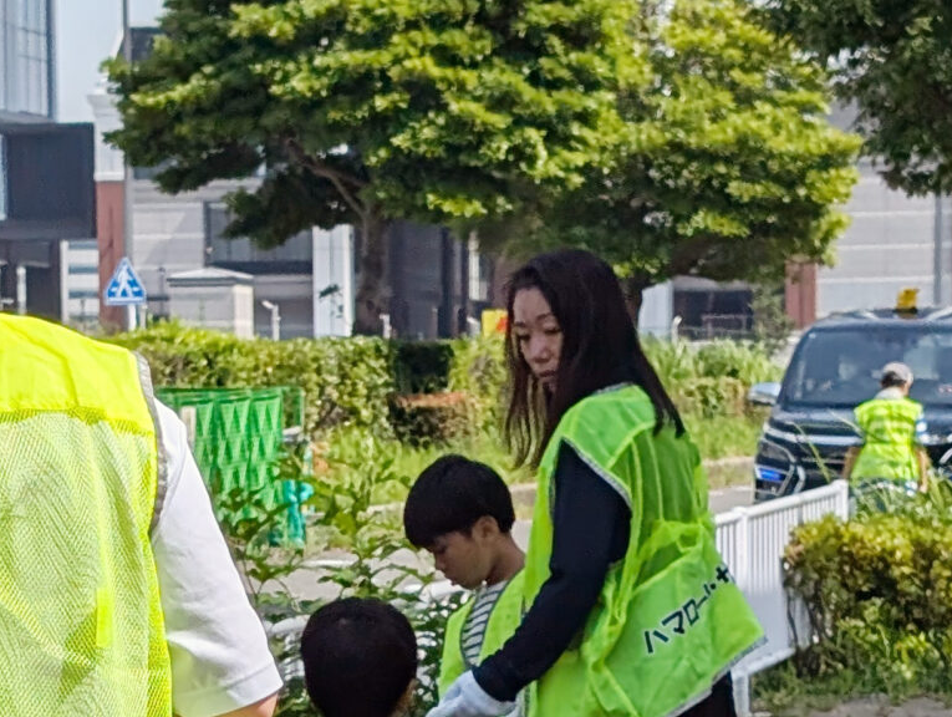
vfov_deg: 8.9
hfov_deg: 12.0
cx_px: 376
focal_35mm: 164
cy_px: 901
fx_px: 4517
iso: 20
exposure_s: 1/2294
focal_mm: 6.9
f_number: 1.68
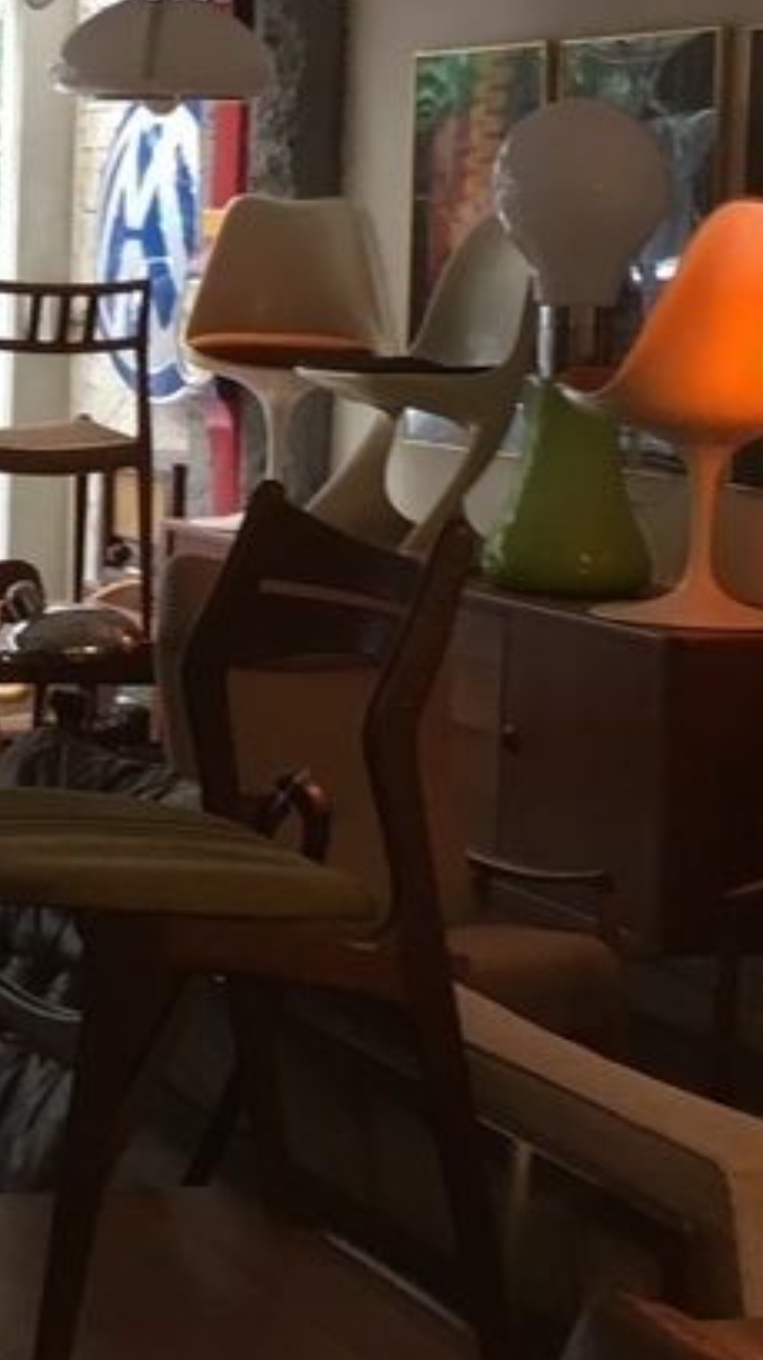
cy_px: 420
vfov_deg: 22.8
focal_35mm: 93
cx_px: -330
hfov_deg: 12.4
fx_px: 3351
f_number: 2.2
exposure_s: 1/30
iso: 64
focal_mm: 4.15
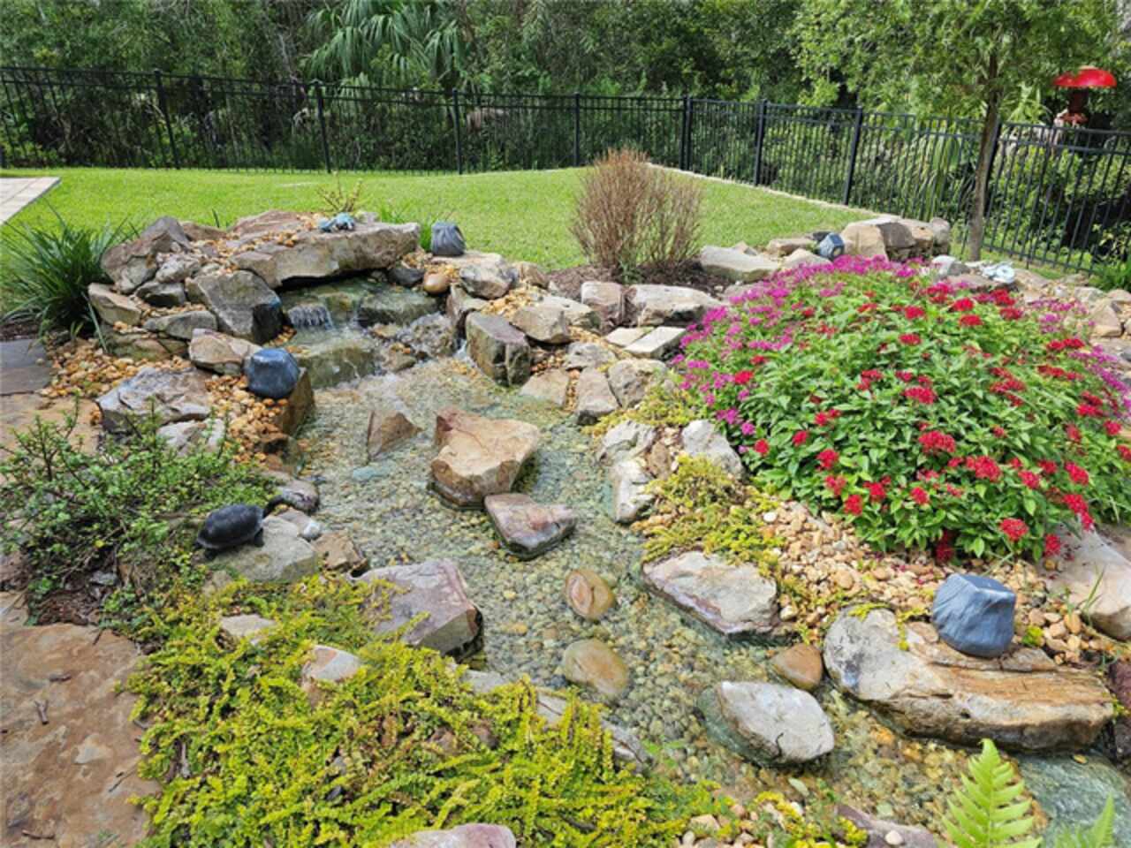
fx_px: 751
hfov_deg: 73.9
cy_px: 424
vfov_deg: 58.9
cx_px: 566
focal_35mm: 23
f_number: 1.7
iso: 32
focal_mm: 6.3
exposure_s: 1/719
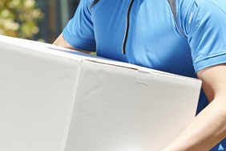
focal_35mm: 268
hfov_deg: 7.7
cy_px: 26
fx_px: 1682
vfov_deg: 5.1
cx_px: 147
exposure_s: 1/800
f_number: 5.6
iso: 200
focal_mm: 105
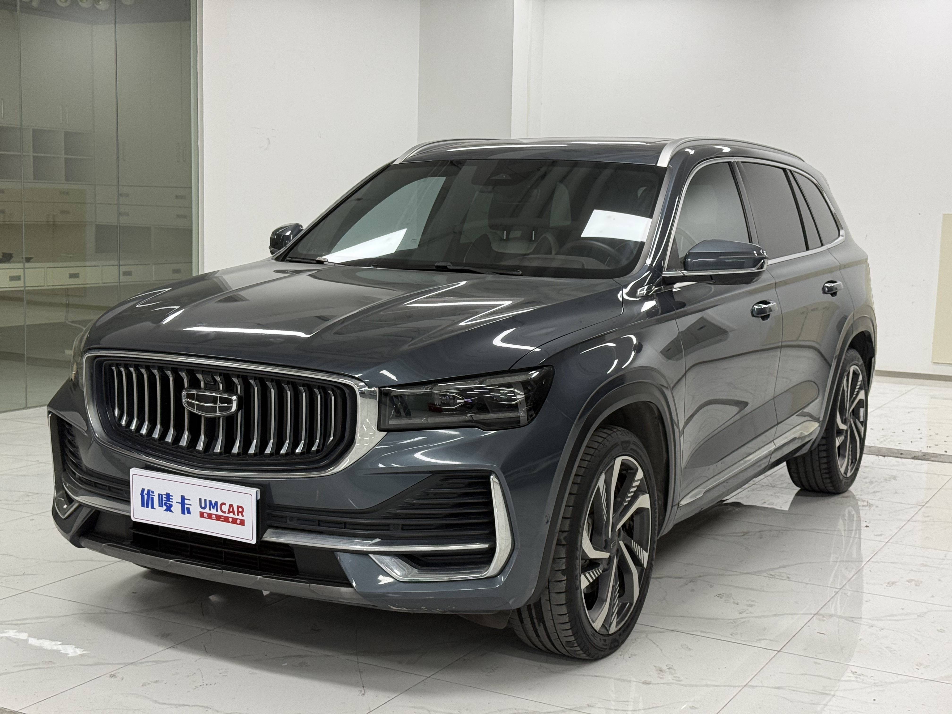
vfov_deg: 30.3
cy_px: 357
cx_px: 476
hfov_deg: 39.7
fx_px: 1320
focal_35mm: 48
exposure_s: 1/60
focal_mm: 6.76
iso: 100
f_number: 1.78
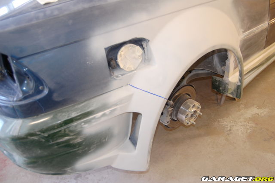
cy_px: 92
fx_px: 218
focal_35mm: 28
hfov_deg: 64.6
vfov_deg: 45.6
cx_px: 138
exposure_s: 1/13
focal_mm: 19
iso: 400
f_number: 3.5
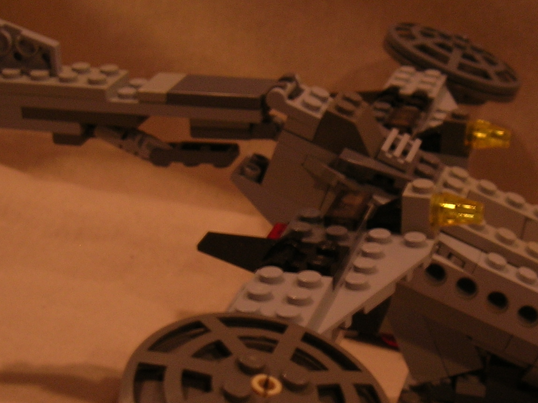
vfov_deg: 19.0
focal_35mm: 77
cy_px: 286
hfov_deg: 25.2
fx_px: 1196
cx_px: 368
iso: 50
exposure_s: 1/5.2
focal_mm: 5.7
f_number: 2.9
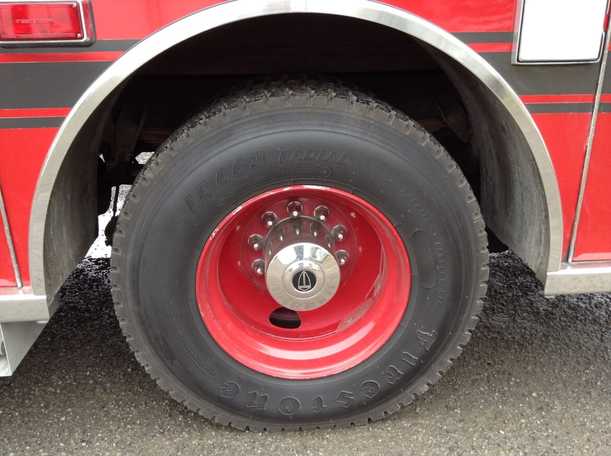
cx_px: 306
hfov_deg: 55.4
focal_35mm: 33
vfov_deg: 42.8
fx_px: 582
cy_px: 228
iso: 32
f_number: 2.4
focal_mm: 3.3
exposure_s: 1/24
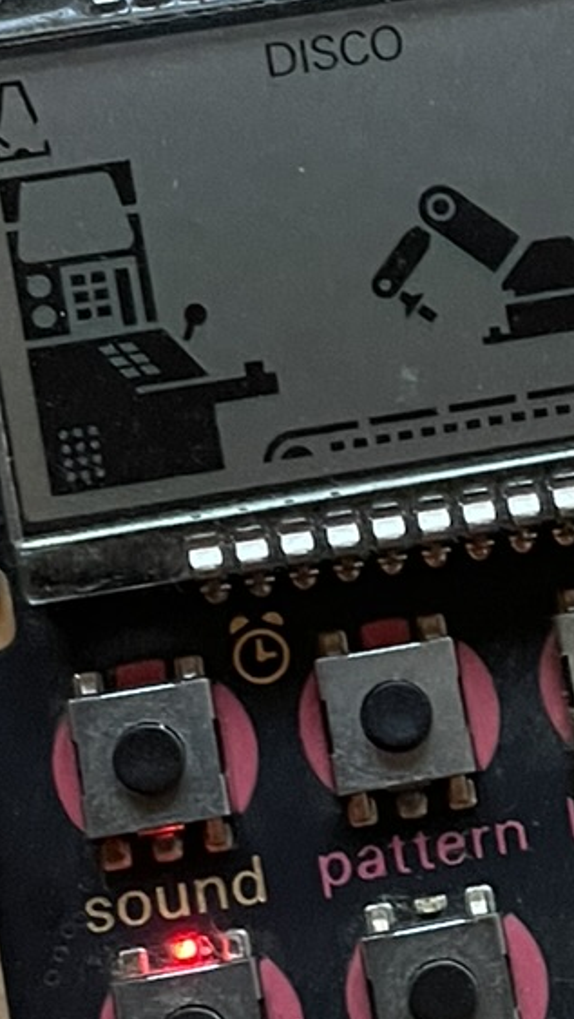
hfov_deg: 11.6
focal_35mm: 103
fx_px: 2785
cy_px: 713
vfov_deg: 20.6
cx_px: 637
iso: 640
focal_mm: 4.2
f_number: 1.6
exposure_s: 1/38
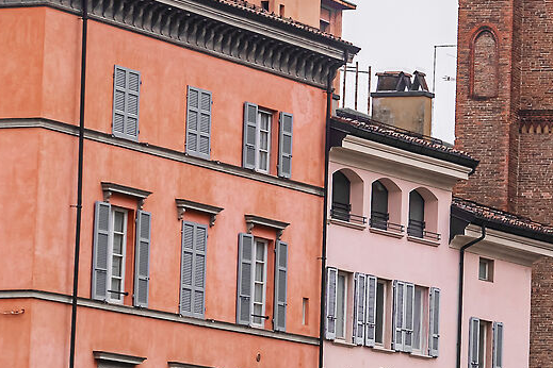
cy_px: 93
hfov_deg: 8.4
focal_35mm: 231
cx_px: 1154
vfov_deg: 5.9
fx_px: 3548
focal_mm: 50
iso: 100
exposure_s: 1/50
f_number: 4.5
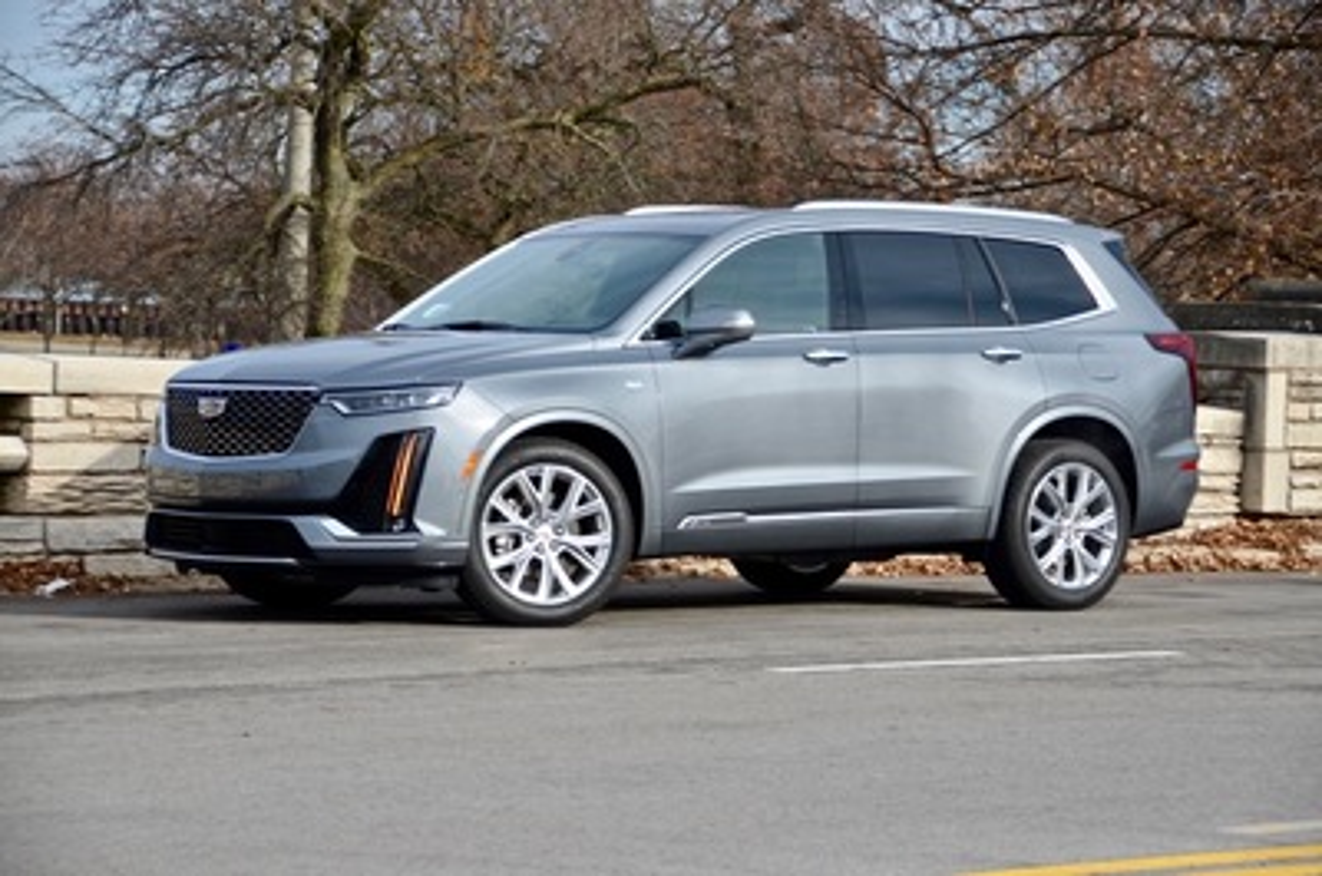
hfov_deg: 18.2
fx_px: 4123
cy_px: 438
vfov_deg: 12.1
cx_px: 661
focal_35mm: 112
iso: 100
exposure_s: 1/400
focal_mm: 75
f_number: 5
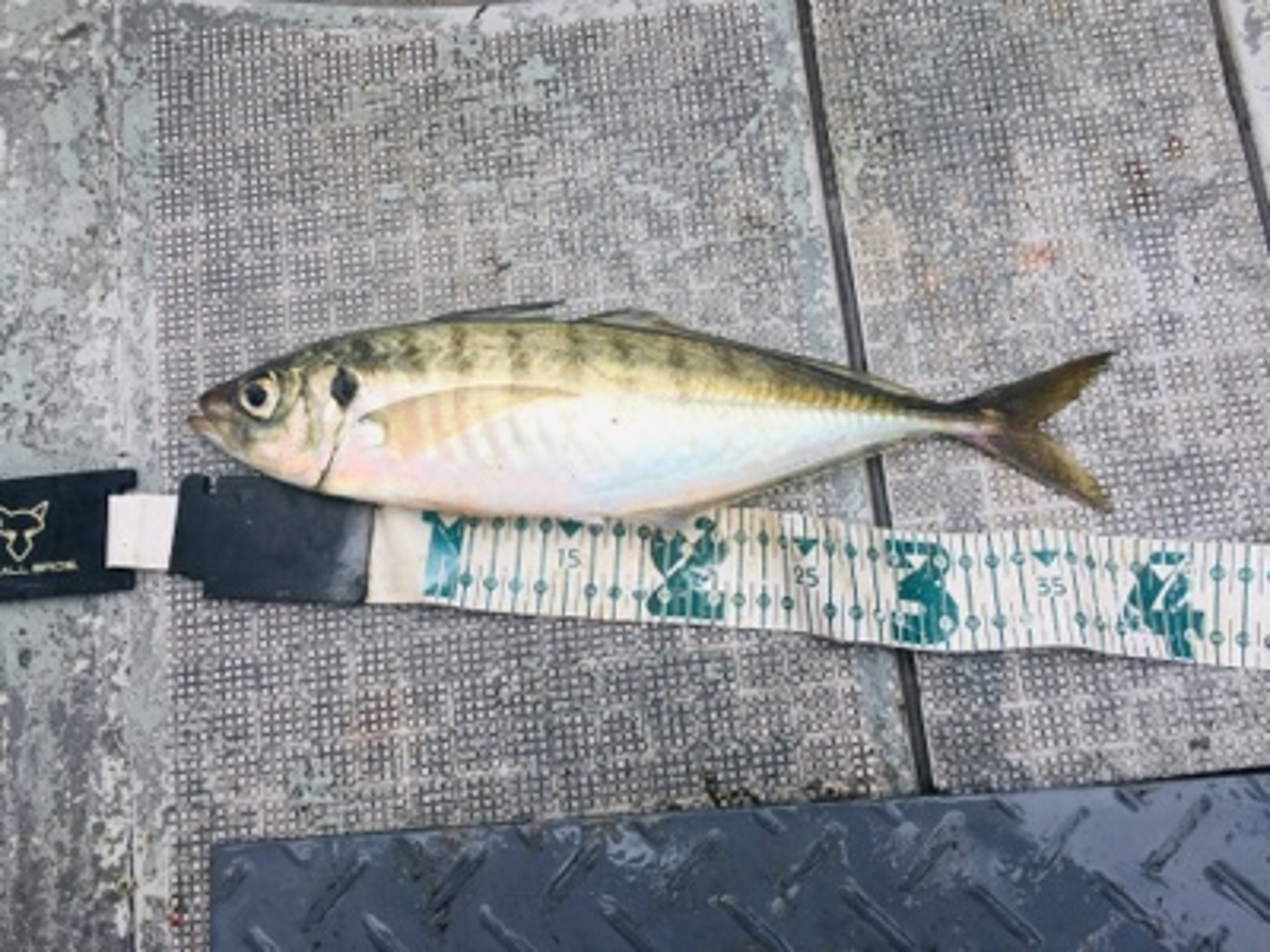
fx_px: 1064
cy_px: 476
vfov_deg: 48.2
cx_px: 635
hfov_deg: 61.7
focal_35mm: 29
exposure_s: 1/366
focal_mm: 4.15
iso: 25
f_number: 2.2
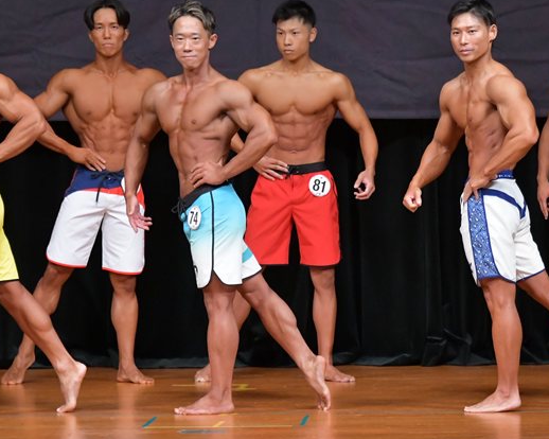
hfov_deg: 5.4
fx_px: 5815
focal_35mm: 358
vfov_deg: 4.3
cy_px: 215
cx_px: 377
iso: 5000
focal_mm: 170
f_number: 5.6
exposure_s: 1/400
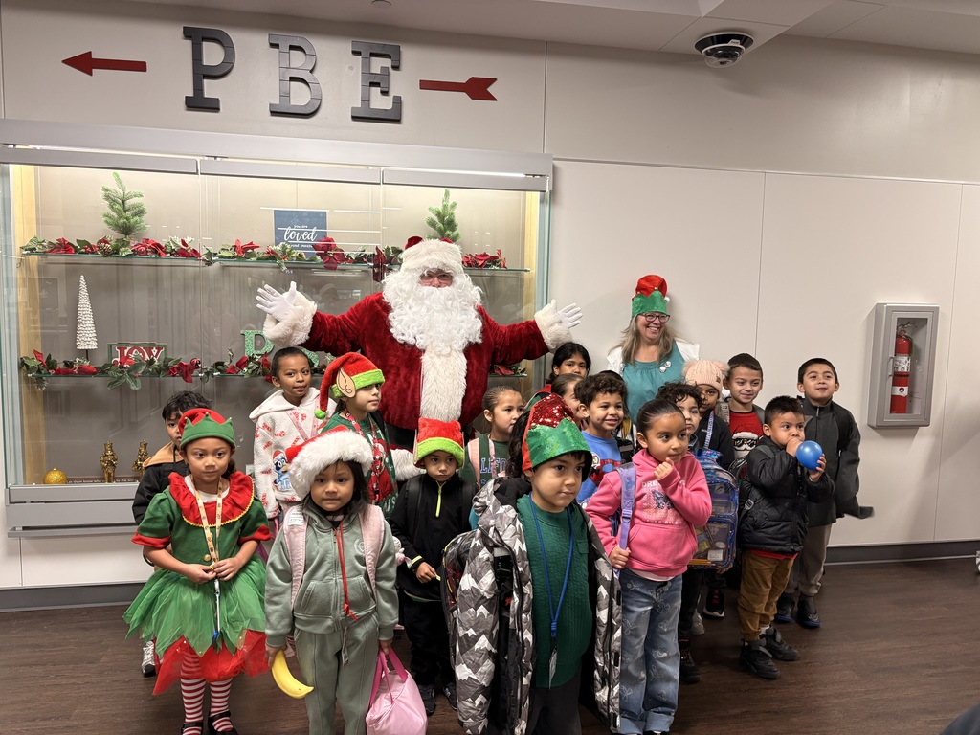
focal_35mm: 26
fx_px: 736
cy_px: 368
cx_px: 490
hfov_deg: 67.3
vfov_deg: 53.1
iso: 160
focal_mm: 5.96
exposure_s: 1/60
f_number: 1.6
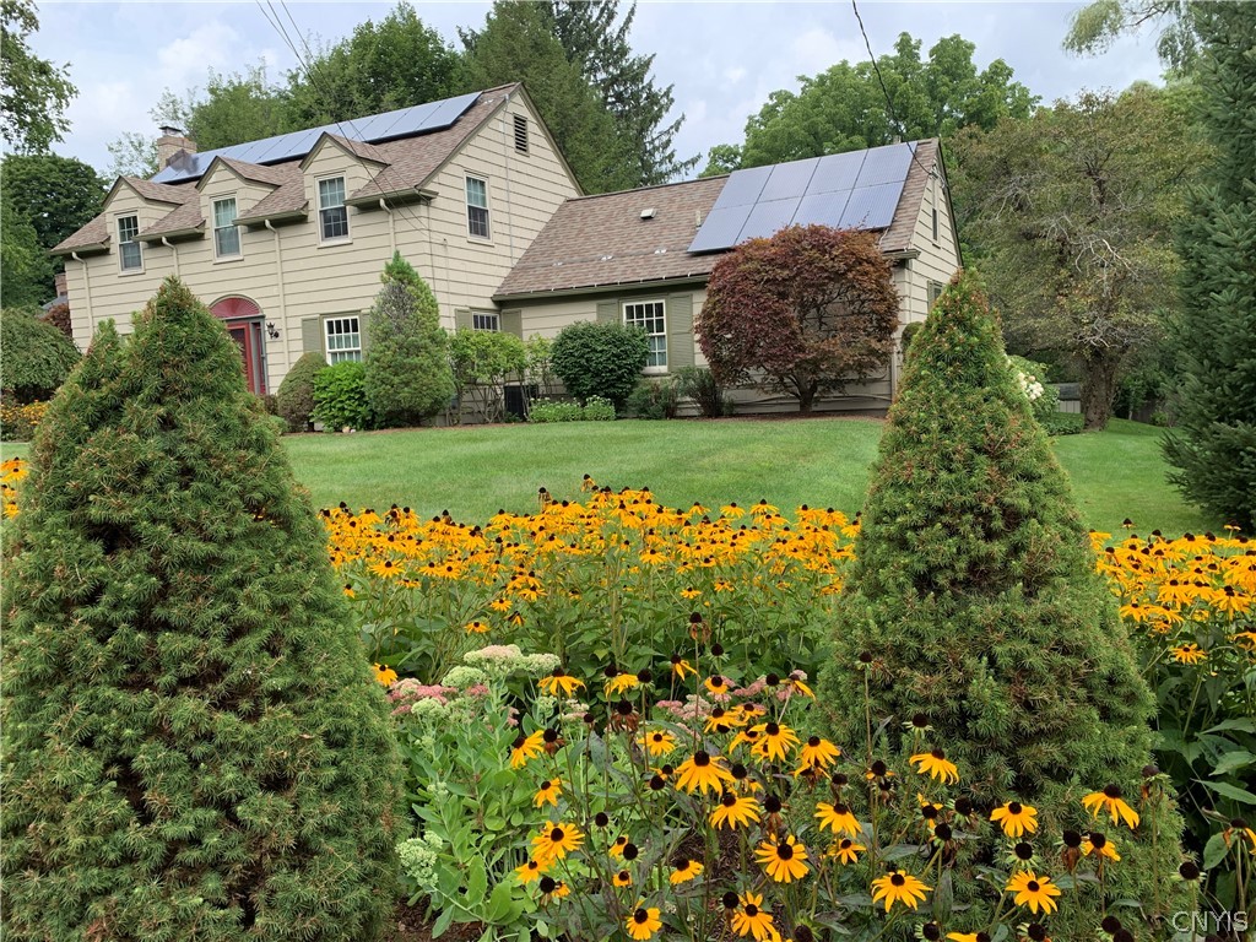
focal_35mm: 26
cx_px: 628
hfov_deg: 67.3
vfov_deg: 53.1
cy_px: 471
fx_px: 943
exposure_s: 1/580
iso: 25
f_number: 1.8
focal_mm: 4.25
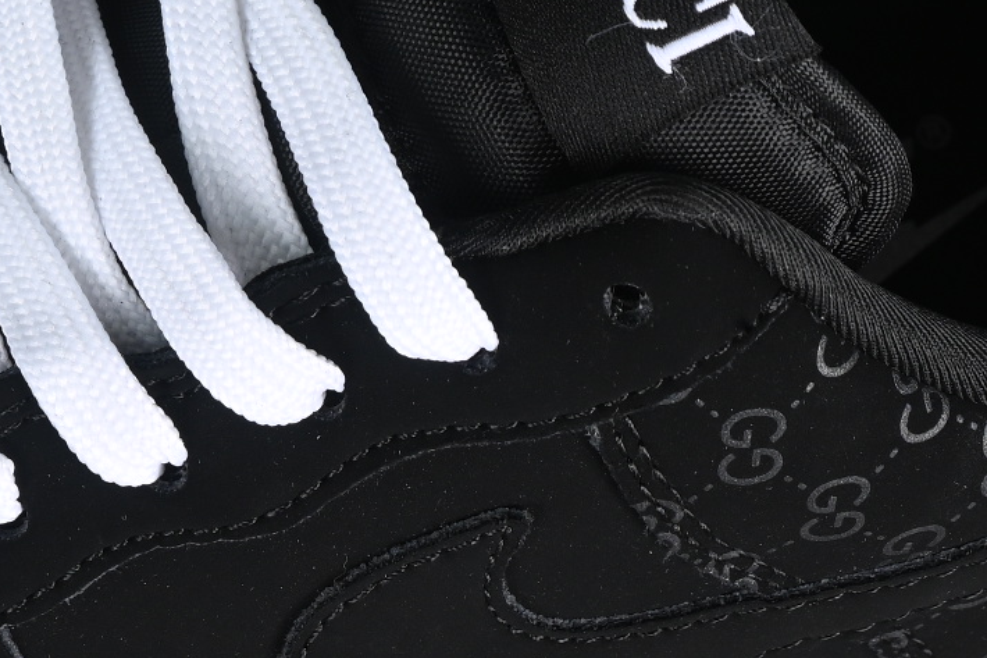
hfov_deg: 7.0
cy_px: 74
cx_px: 76
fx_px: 8058
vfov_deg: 4.7
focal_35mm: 294
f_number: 6.3
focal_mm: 50
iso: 160
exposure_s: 1/40
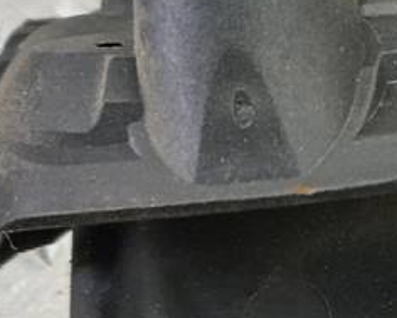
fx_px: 1246
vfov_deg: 14.5
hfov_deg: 16.3
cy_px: 220
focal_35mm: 106
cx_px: 621
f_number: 1.8
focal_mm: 4.6
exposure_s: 1/50
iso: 160
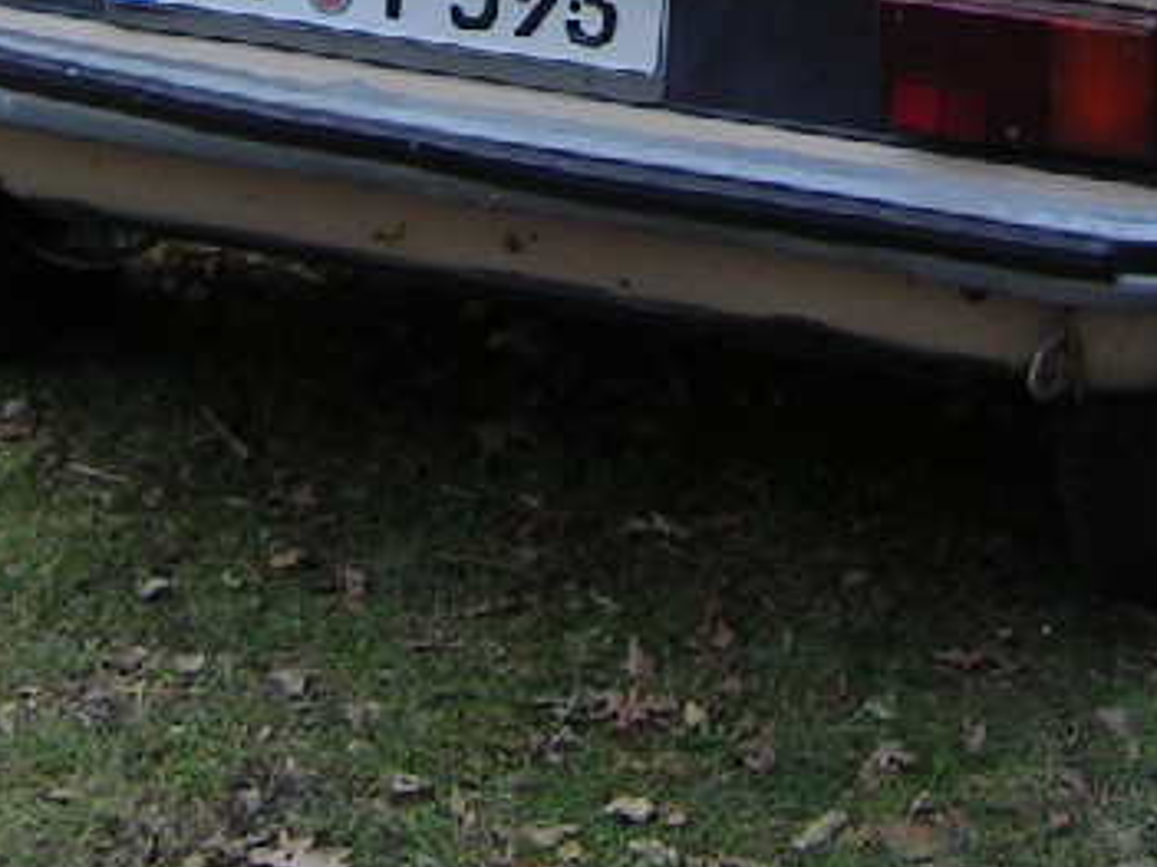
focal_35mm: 105
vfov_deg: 13.6
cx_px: 511
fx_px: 3508
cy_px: -227
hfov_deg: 18.7
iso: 50
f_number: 2.8
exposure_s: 1/56.5
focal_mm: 5.6
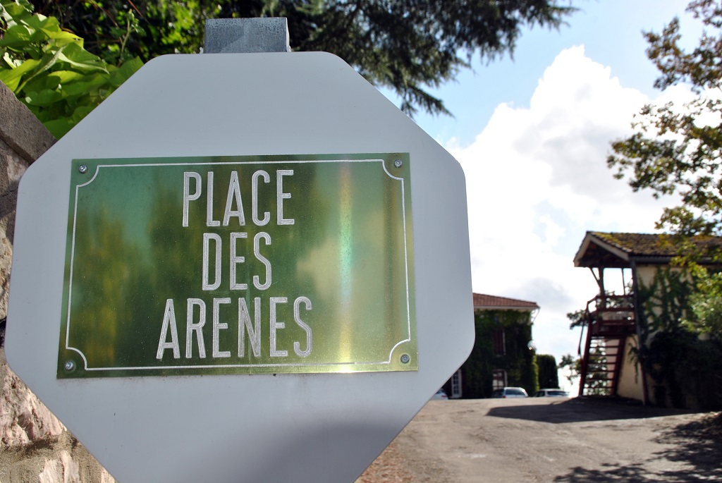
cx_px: 361
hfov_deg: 46.4
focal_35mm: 42
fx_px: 843
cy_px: 242
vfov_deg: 32.0
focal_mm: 28
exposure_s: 1/200
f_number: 10
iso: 100
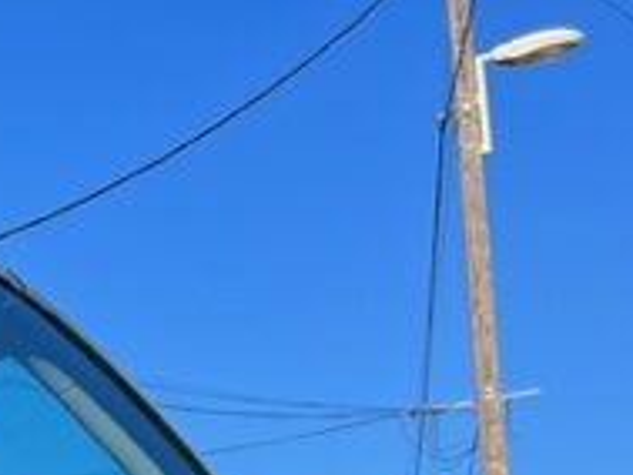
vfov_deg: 15.0
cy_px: 796
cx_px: -425
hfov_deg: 18.5
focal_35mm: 88
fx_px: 1610
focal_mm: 5.7
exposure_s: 1/2571
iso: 50
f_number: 1.5
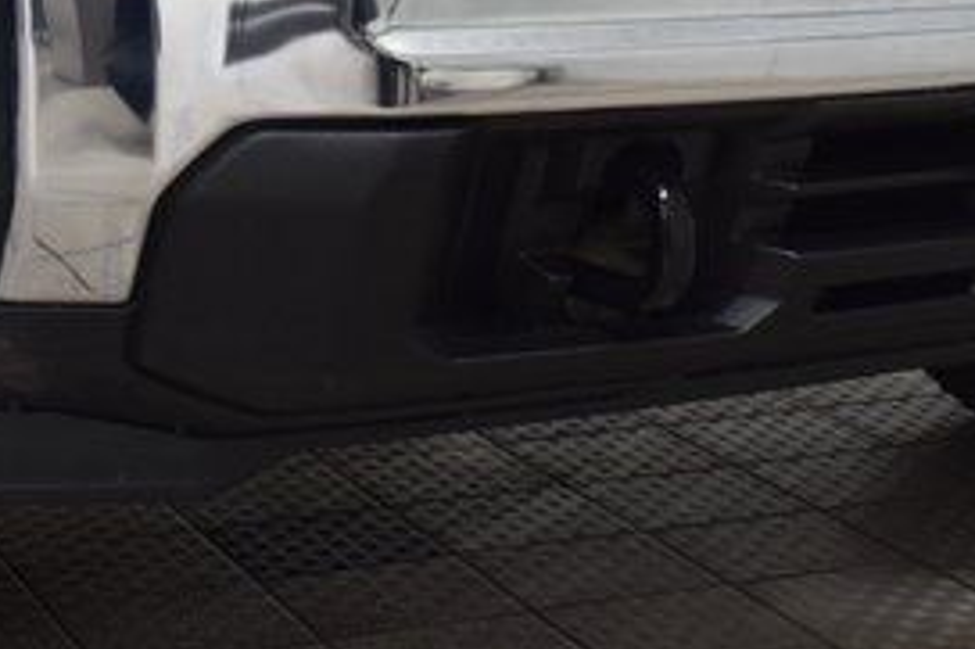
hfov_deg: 17.0
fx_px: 3248
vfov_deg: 11.4
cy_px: 95
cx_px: 663
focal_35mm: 120
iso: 1600
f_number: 6.3
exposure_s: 1/60
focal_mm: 34
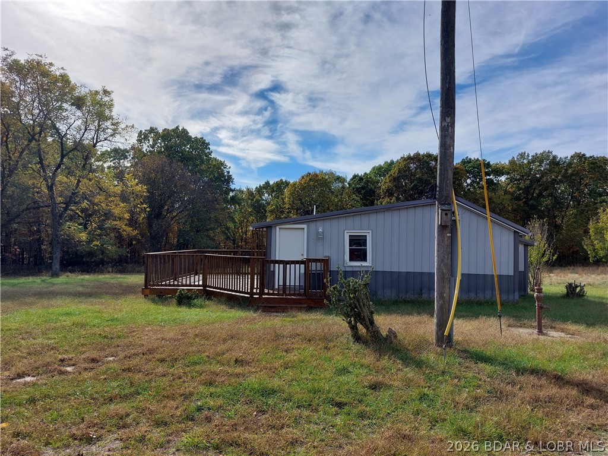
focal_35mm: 24
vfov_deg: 56.8
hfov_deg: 71.6
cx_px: 304
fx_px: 422
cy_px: 228
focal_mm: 5.23
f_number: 1.8
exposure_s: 1/1456
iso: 25
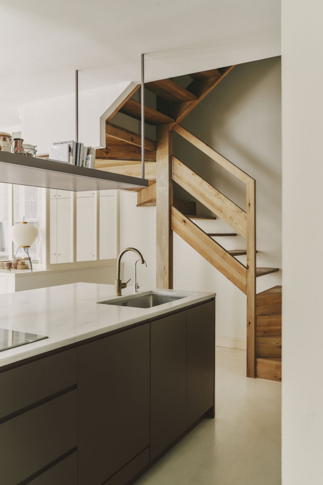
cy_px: 242
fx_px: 417
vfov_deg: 60.3
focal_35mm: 31
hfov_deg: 42.3
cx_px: 162
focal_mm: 31
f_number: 9
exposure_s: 1/3
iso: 400
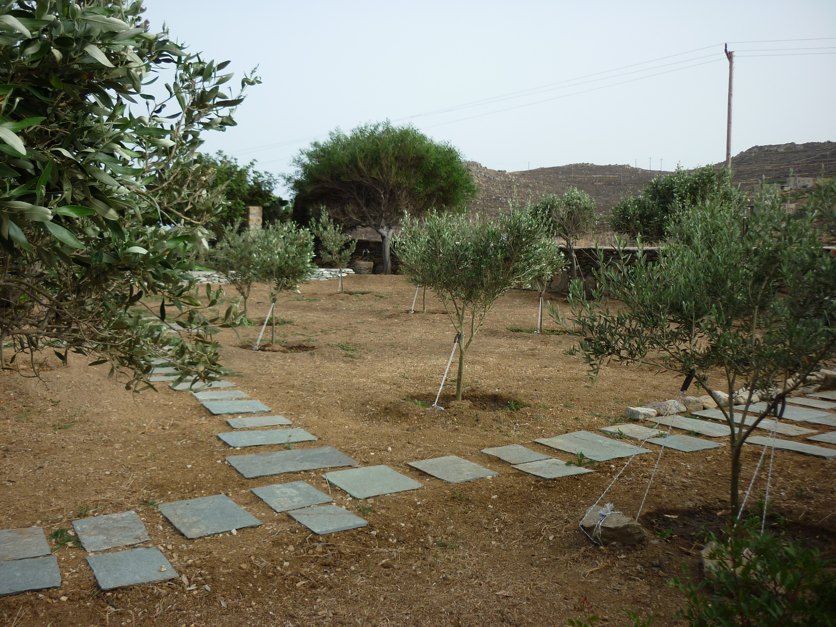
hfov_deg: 55.4
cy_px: 314
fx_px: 797
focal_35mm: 33
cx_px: 418
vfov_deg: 42.9
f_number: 2.8
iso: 80
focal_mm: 5.5
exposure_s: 1/500
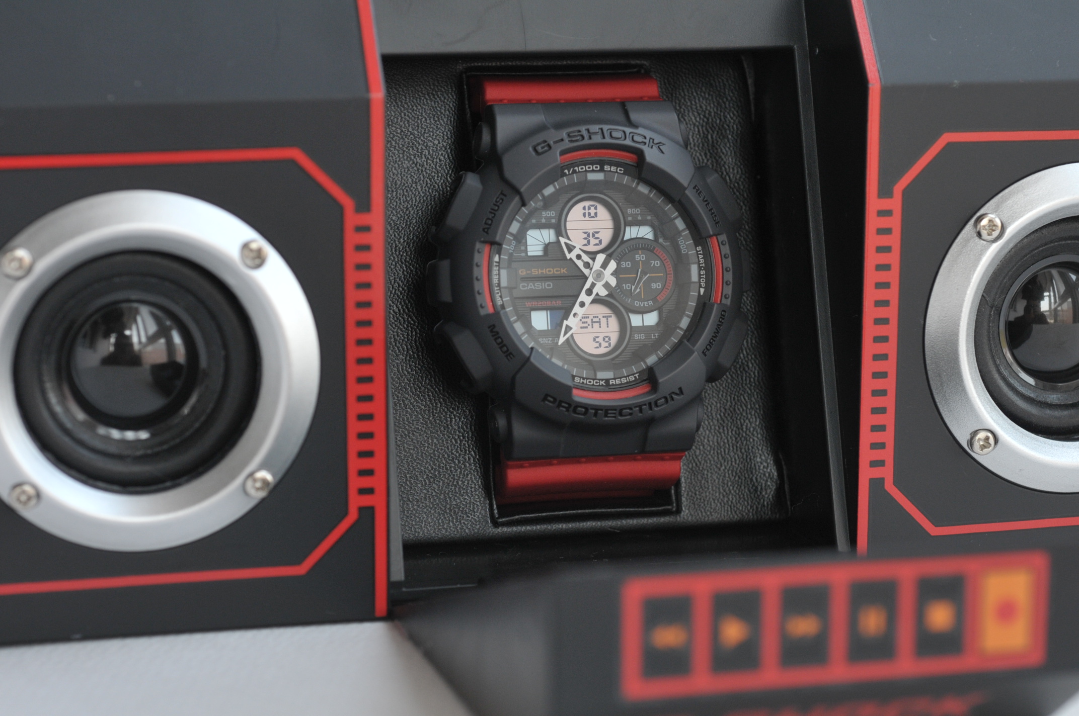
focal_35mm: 82
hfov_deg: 24.6
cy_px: 358
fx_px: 2470
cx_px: 540
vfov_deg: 16.5
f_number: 5.6
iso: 400
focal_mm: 55
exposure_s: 1/200
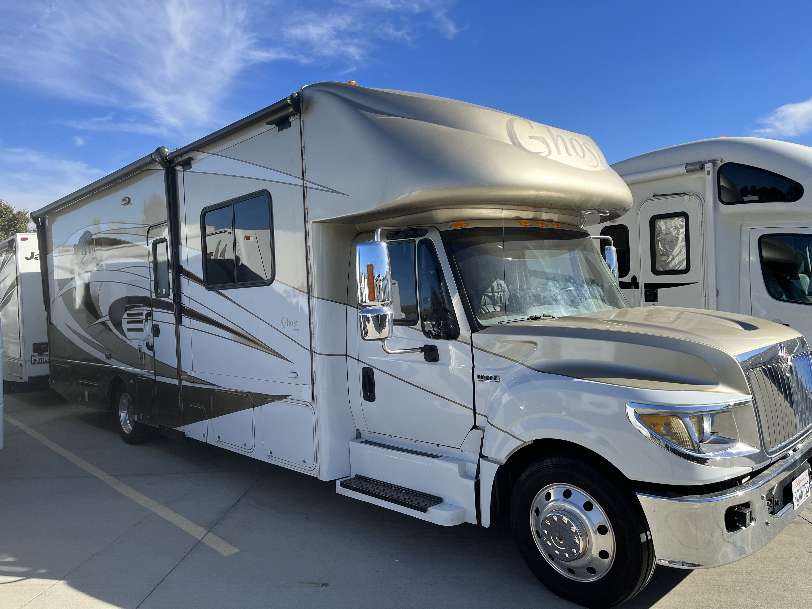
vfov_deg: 53.1
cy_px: 304
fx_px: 610
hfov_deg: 67.3
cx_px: 406
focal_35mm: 26
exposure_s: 1/2268
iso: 50
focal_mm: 5.1
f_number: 1.6
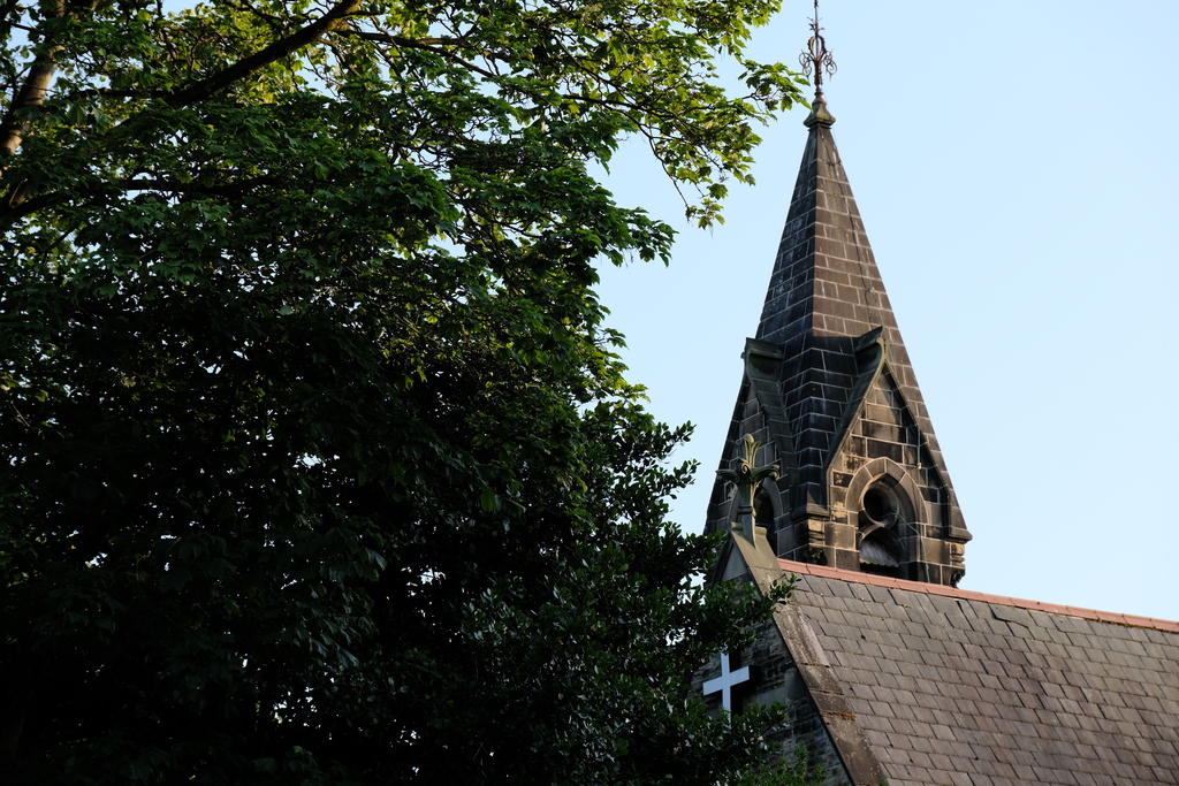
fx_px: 3439
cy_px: 393
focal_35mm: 105
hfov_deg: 19.5
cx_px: 590
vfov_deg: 13.0
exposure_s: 1/350
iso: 320
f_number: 4.5
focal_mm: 70
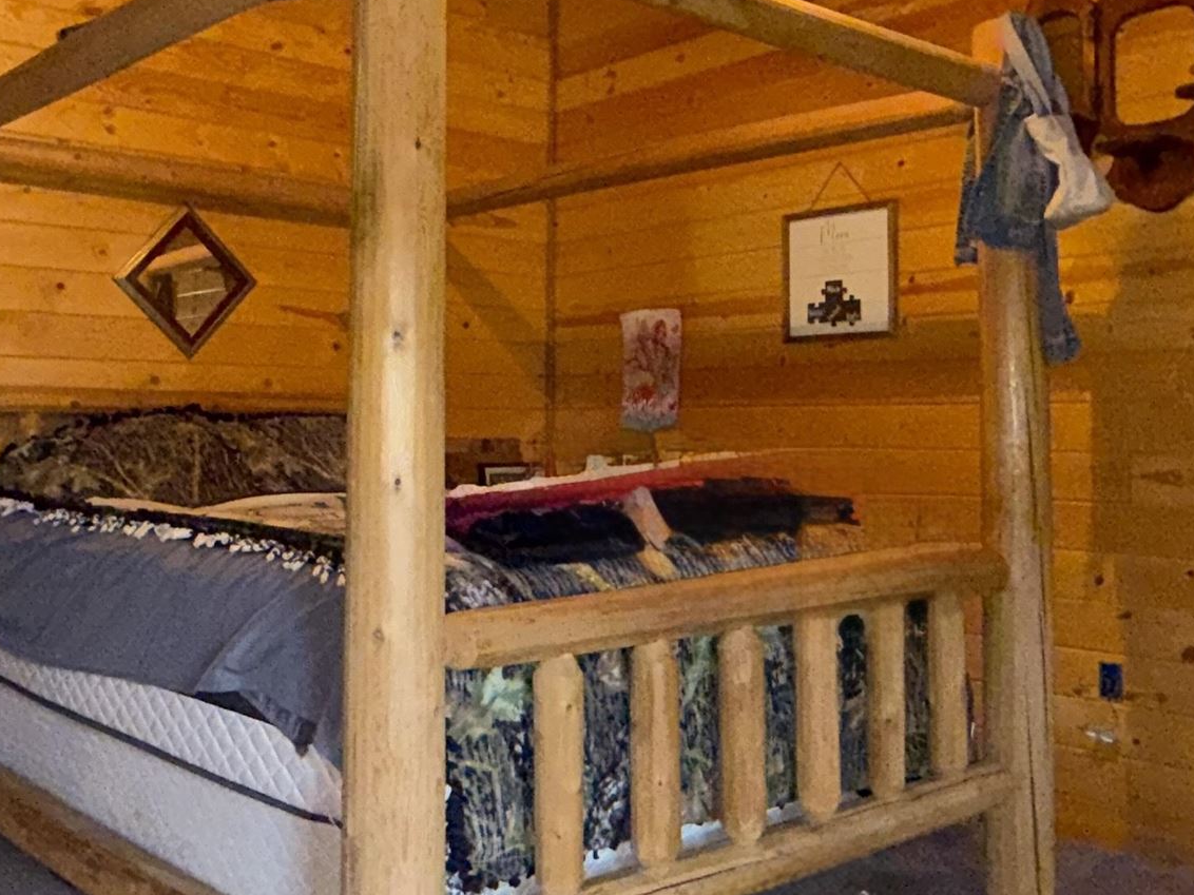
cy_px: 389
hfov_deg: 48.8
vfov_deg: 37.7
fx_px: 1311
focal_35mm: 38
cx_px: 498
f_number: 2.2
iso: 500
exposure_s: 1/60
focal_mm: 2.22
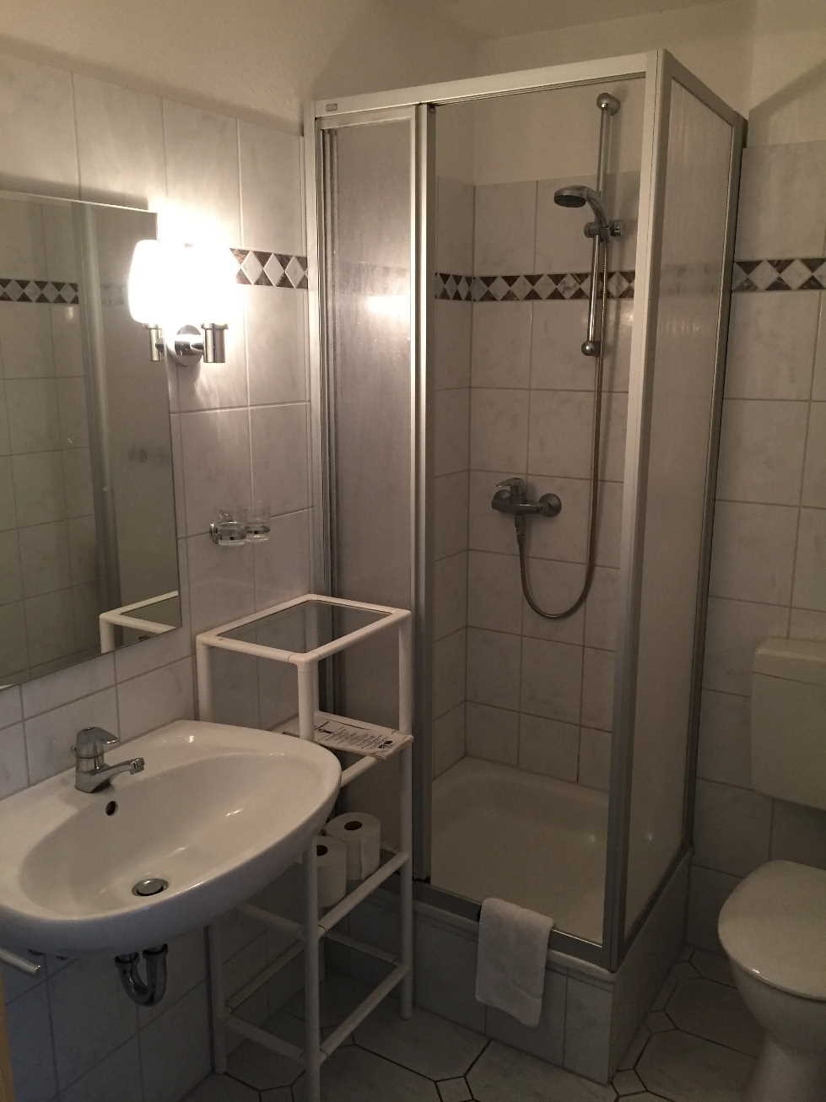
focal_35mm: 29
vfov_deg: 61.7
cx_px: 413
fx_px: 923
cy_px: 551
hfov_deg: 48.2
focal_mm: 4.15
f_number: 2.2
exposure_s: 1/33
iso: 200
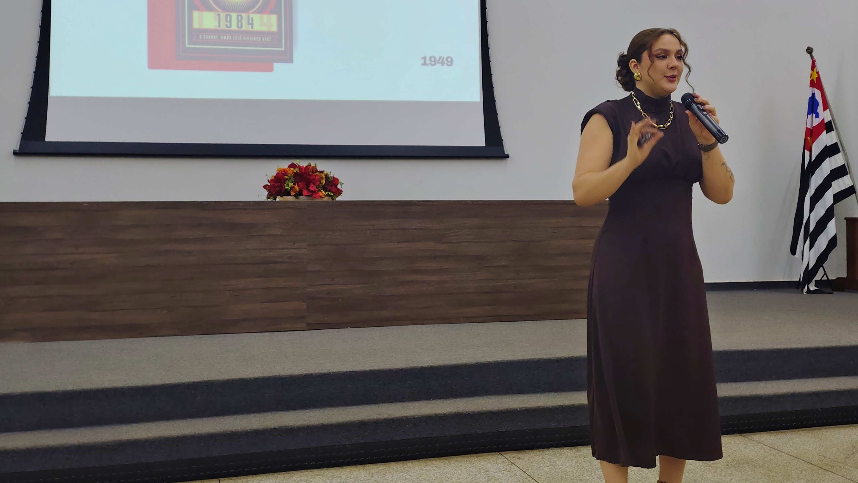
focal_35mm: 40
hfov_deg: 50.4
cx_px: 479
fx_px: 910
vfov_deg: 29.6
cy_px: 172
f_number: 1.7
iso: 628
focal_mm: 4.71
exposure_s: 1/60
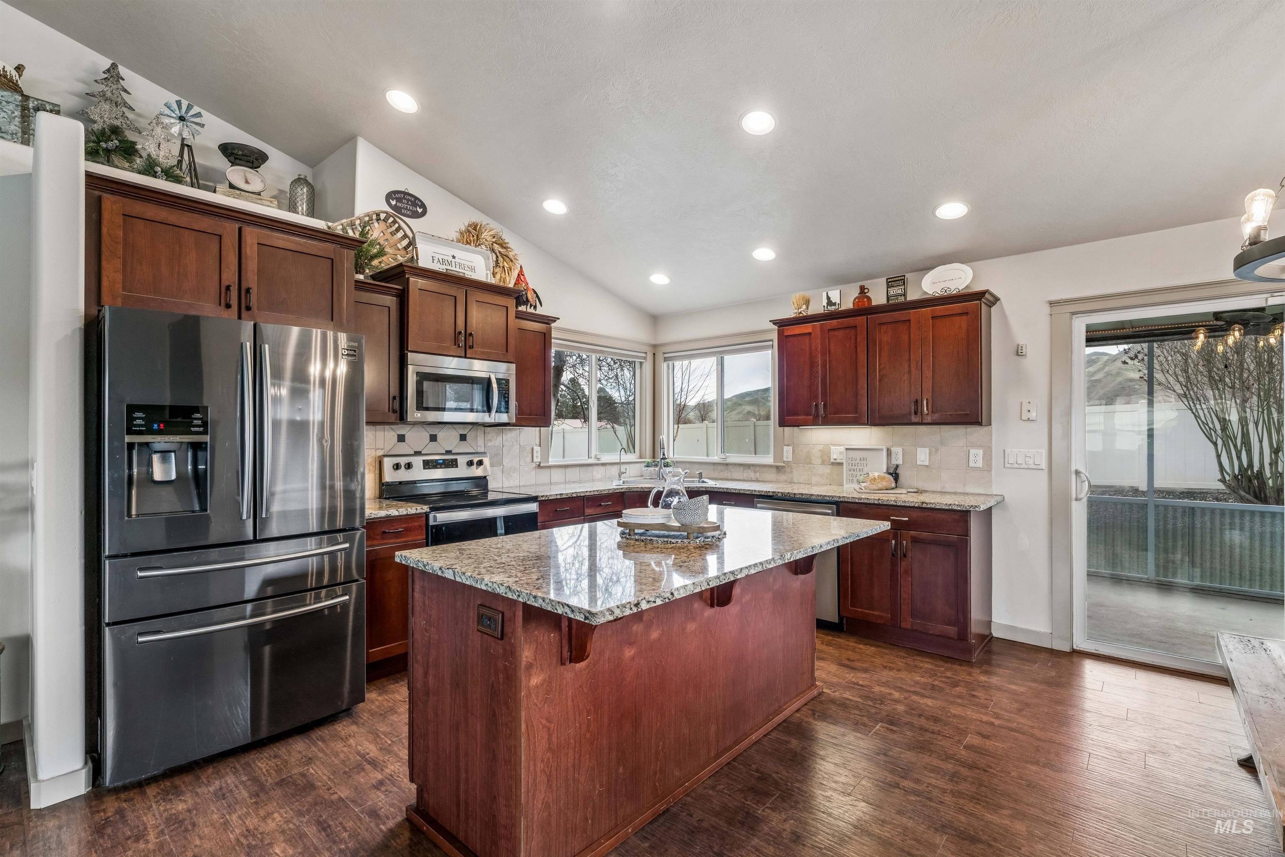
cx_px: 642
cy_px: 428
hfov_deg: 95.7
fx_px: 582
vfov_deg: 72.7
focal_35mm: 16
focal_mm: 16.3
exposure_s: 1/8
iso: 400
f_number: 13
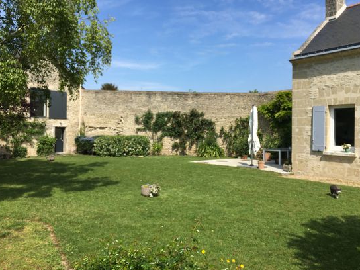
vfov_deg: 44.1
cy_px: 128
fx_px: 333
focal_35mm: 32
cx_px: 191
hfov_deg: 56.8
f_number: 2.2
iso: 25
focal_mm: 4.15
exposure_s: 1/1399
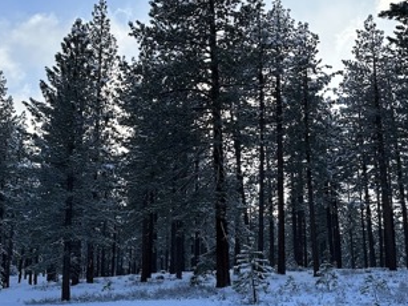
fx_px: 589
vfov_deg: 29.1
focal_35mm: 50
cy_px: 146
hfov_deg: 38.1
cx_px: 178
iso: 80
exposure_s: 1/1289
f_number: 1.78
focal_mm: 6.86
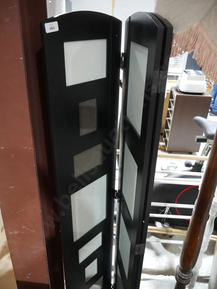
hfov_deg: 49.8
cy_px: 144
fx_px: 234
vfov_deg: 63.4
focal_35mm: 28
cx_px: 108
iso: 1600
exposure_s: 1/60
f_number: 3.5
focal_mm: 14
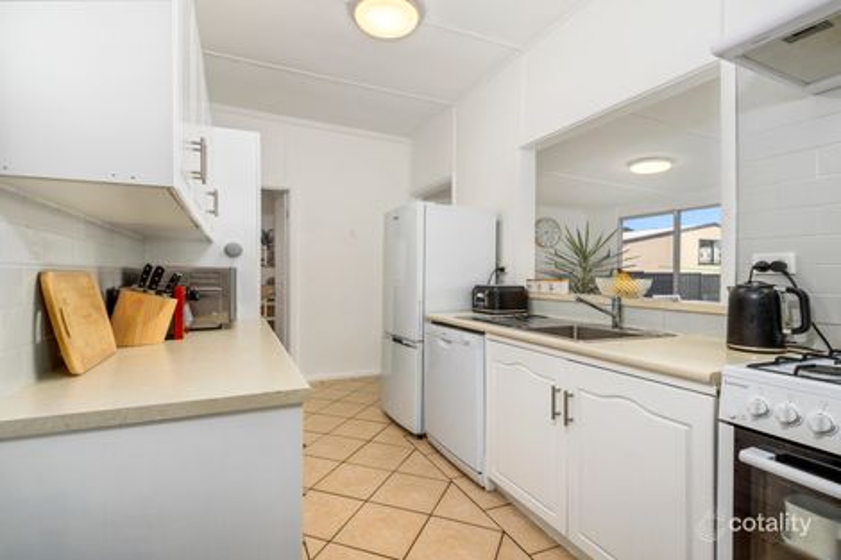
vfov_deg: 73.7
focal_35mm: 16
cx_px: 420
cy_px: 280
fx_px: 374
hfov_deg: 96.8
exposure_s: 1/5
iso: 400
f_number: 11
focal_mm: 16
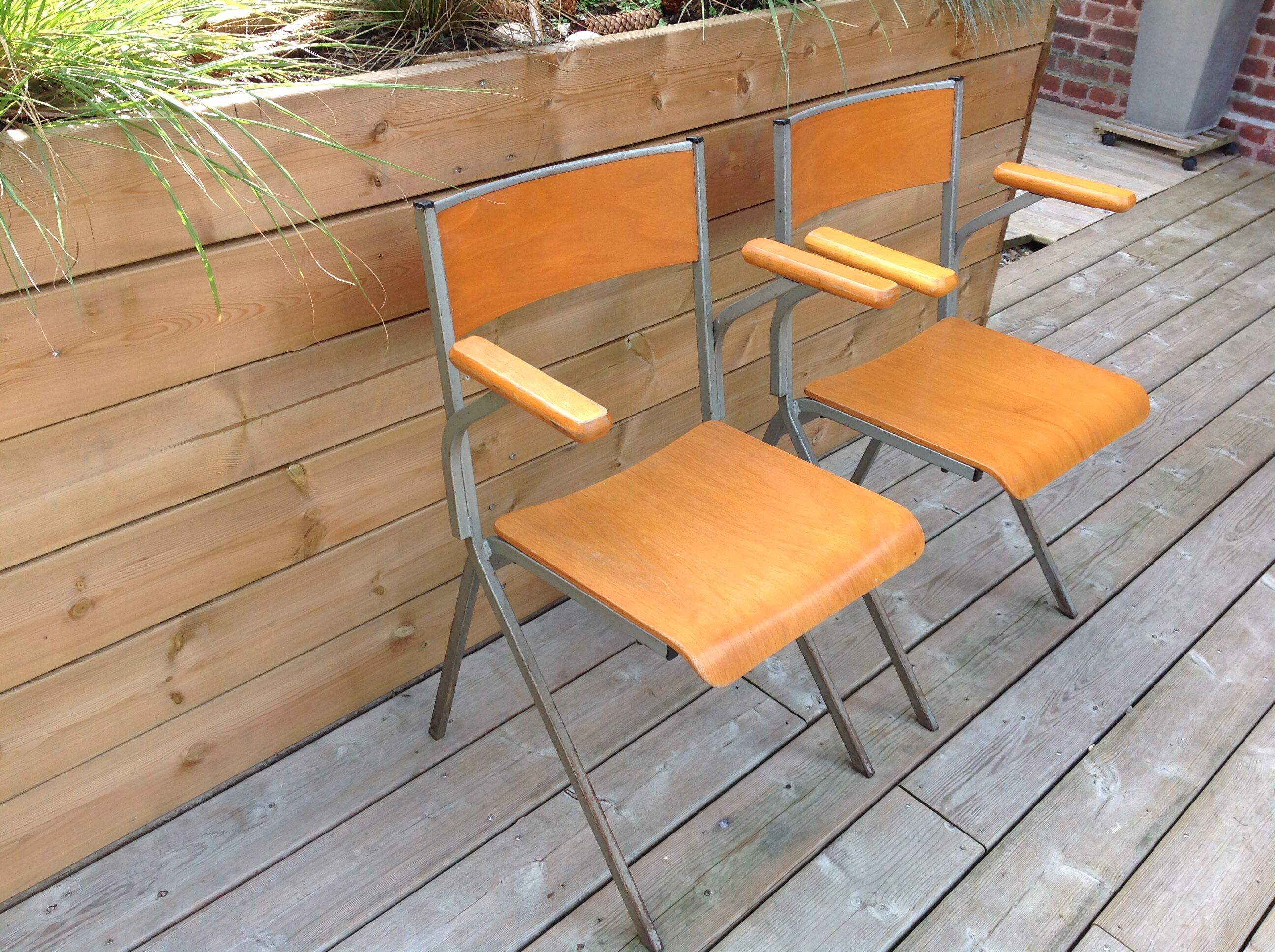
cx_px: 638
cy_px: 476
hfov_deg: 52.7
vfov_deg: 40.6
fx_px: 1287
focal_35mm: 35
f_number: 2.4
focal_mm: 4.28
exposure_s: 1/213
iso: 50
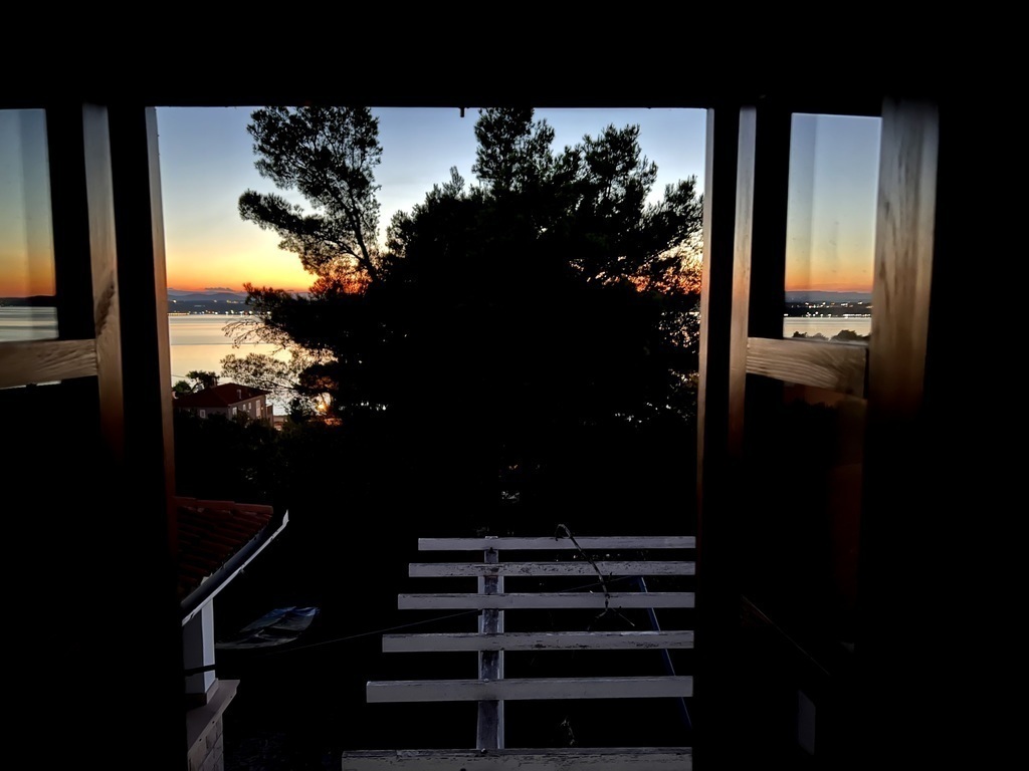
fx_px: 773
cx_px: 514
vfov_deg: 53.1
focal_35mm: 26
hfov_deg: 67.3
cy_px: 386
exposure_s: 1/4
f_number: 1.5
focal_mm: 5.7
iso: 640
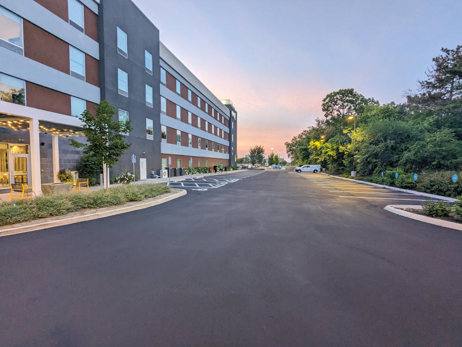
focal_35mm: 16
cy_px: 174
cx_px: 231
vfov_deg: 78.1
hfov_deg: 94.5
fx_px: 214
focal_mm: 2.35
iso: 98
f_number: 2.2
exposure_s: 1/40
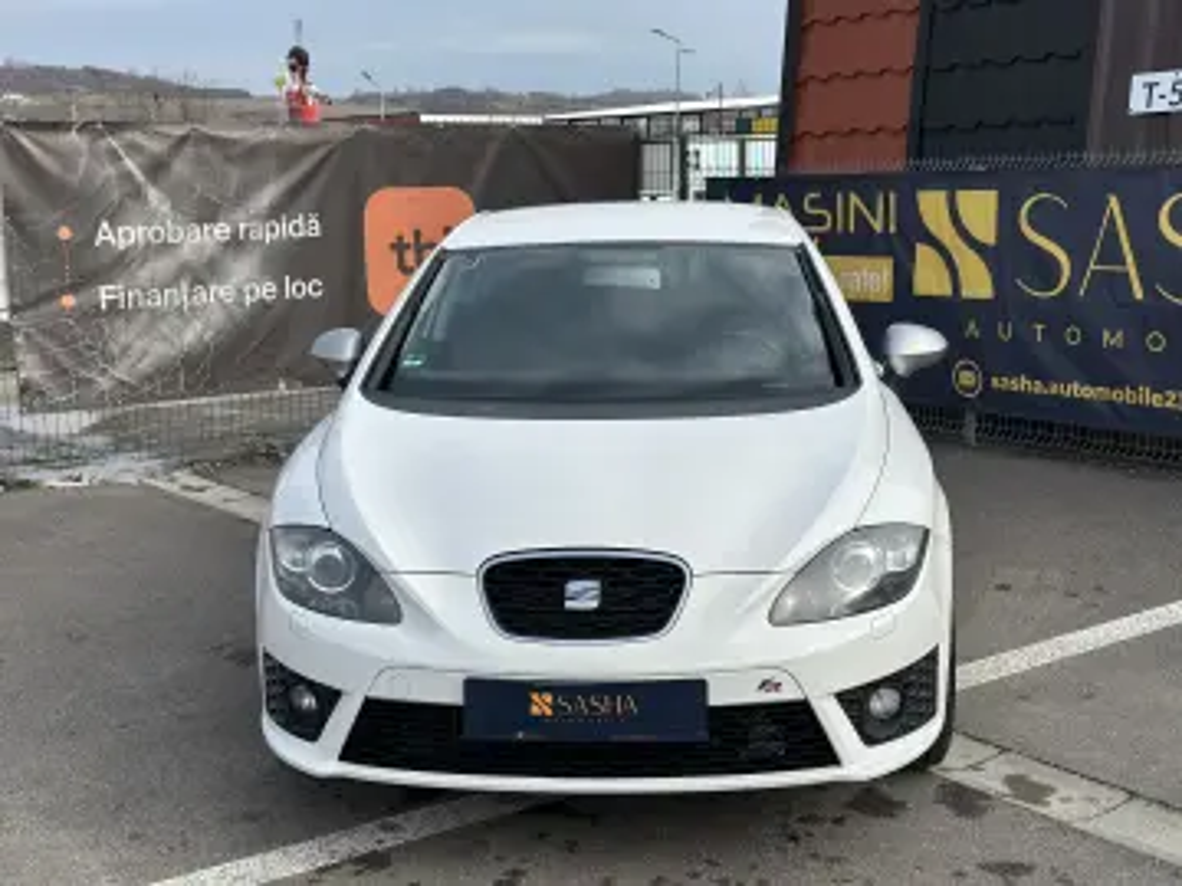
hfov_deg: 39.7
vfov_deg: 30.3
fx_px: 1639
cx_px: 591
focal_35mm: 48
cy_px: 443
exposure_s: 1/5000
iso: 100
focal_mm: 6.86
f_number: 1.78
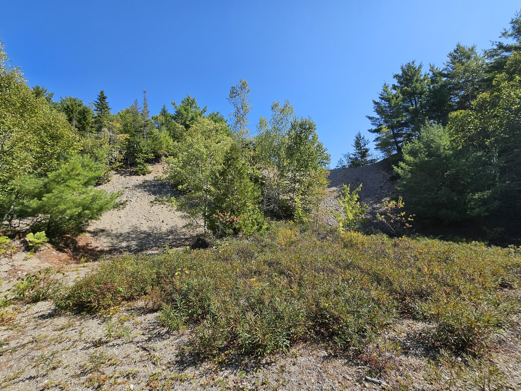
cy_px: 196
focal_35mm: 13
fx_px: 196
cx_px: 260
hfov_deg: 106.2
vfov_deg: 89.9
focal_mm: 2.2
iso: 50
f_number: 2.2
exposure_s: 1/1751
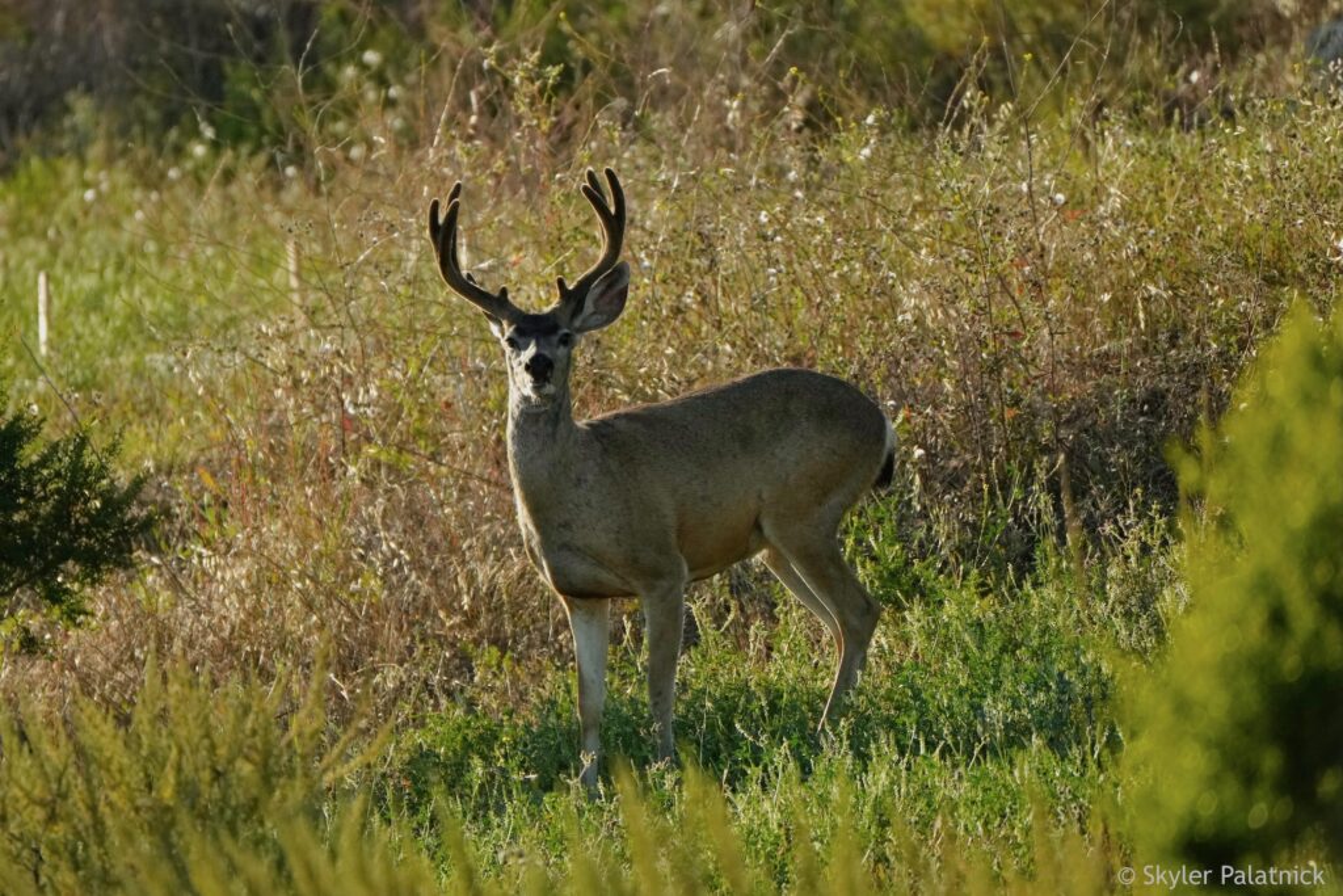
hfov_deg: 5.2
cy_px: 448
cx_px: 672
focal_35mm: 400
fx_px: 14923
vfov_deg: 3.4
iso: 800
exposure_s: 1/2500
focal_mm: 400
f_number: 6.3
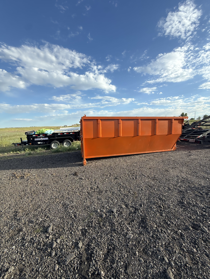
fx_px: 113
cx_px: 105
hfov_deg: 85.7
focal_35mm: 14
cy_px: 140
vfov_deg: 102.1
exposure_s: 1/1001
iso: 50
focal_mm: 2.22
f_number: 2.2
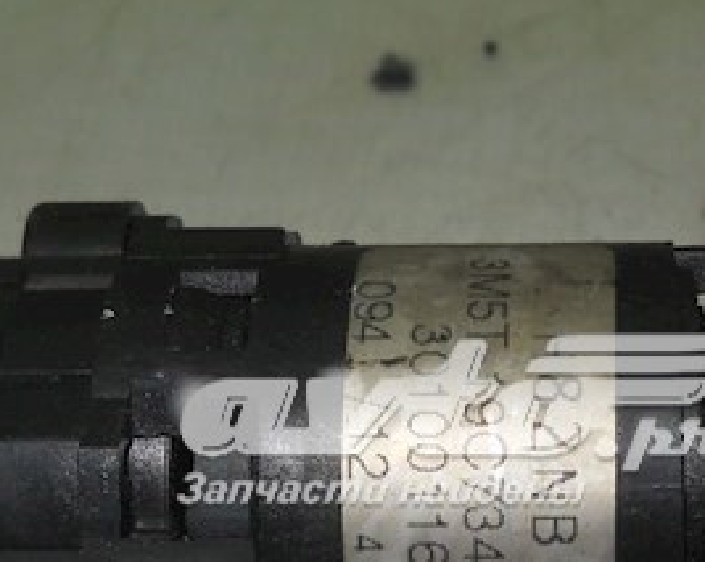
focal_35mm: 96
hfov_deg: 19.9
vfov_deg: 15.9
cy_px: 414
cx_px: 481
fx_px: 2001
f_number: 5.5
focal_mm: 6.72
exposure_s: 1/50
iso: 80
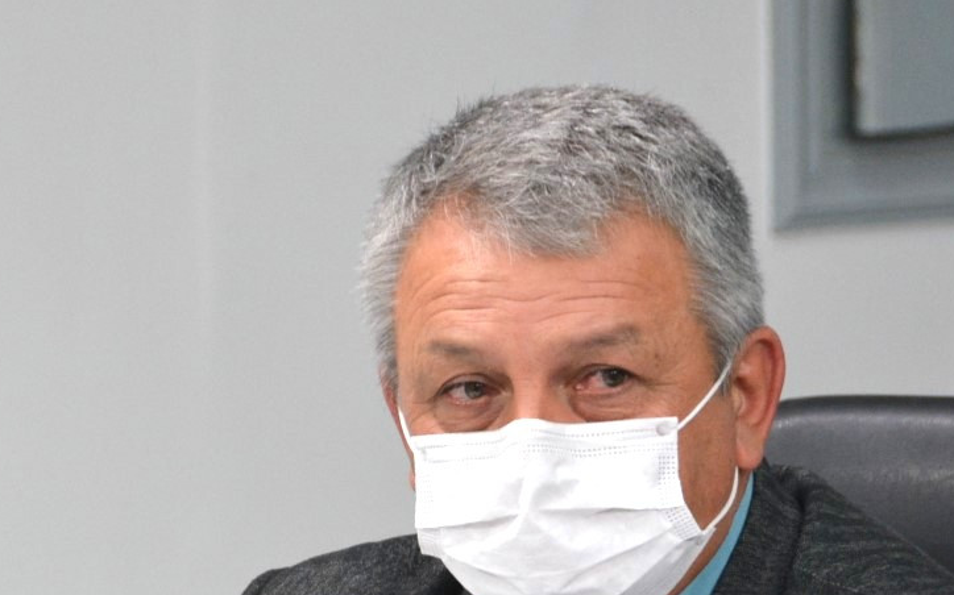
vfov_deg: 1.9
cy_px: 623
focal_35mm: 683
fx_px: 17752
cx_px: 434
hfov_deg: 3.1
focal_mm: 200
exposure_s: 1/125
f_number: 5.6
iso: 1600
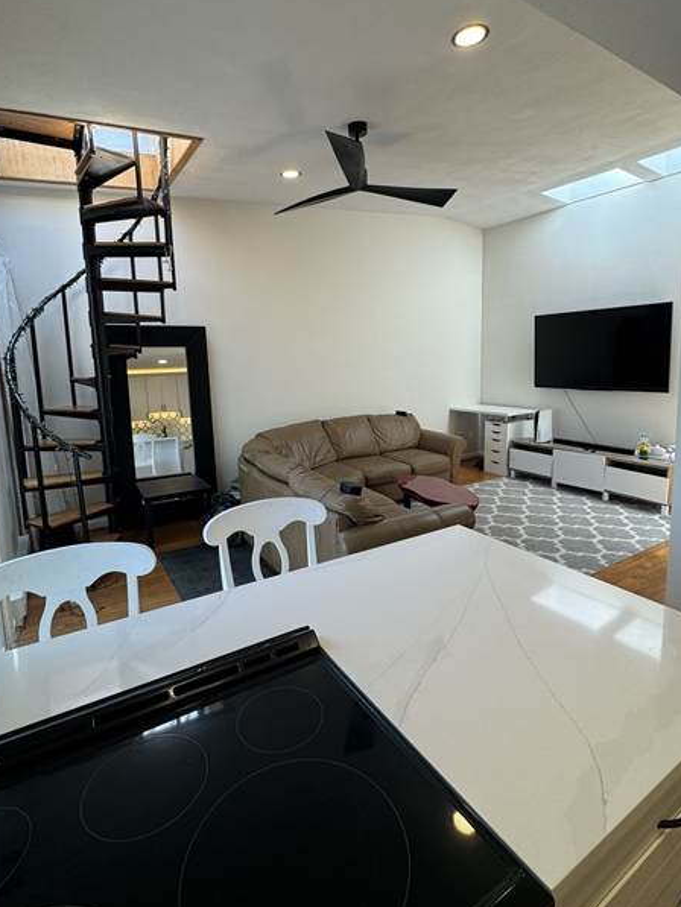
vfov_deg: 87.6
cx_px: 345
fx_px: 472
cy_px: 416
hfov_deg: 71.6
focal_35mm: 18
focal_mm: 2.22
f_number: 2.2
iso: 64
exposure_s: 1/120
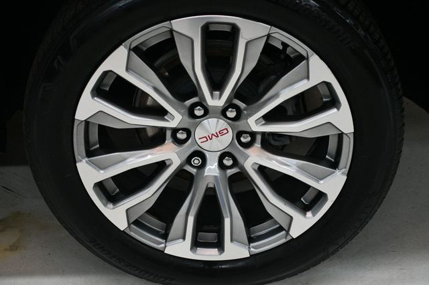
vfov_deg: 20.3
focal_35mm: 67
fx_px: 798
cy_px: 142
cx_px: 214
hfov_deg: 30.1
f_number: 4.5
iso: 1600
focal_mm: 45
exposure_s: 1/125
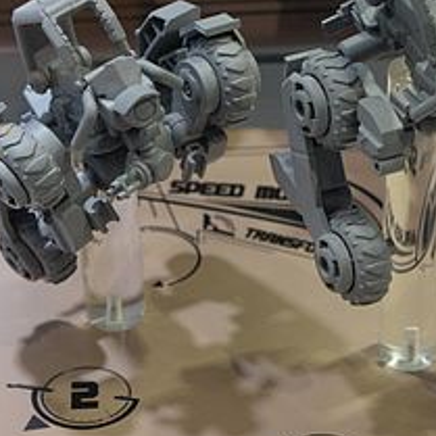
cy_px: 152
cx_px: 378
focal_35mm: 163
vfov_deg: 10.7
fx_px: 2323
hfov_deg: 10.7
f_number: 6.3
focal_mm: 50
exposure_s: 1/100
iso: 2000
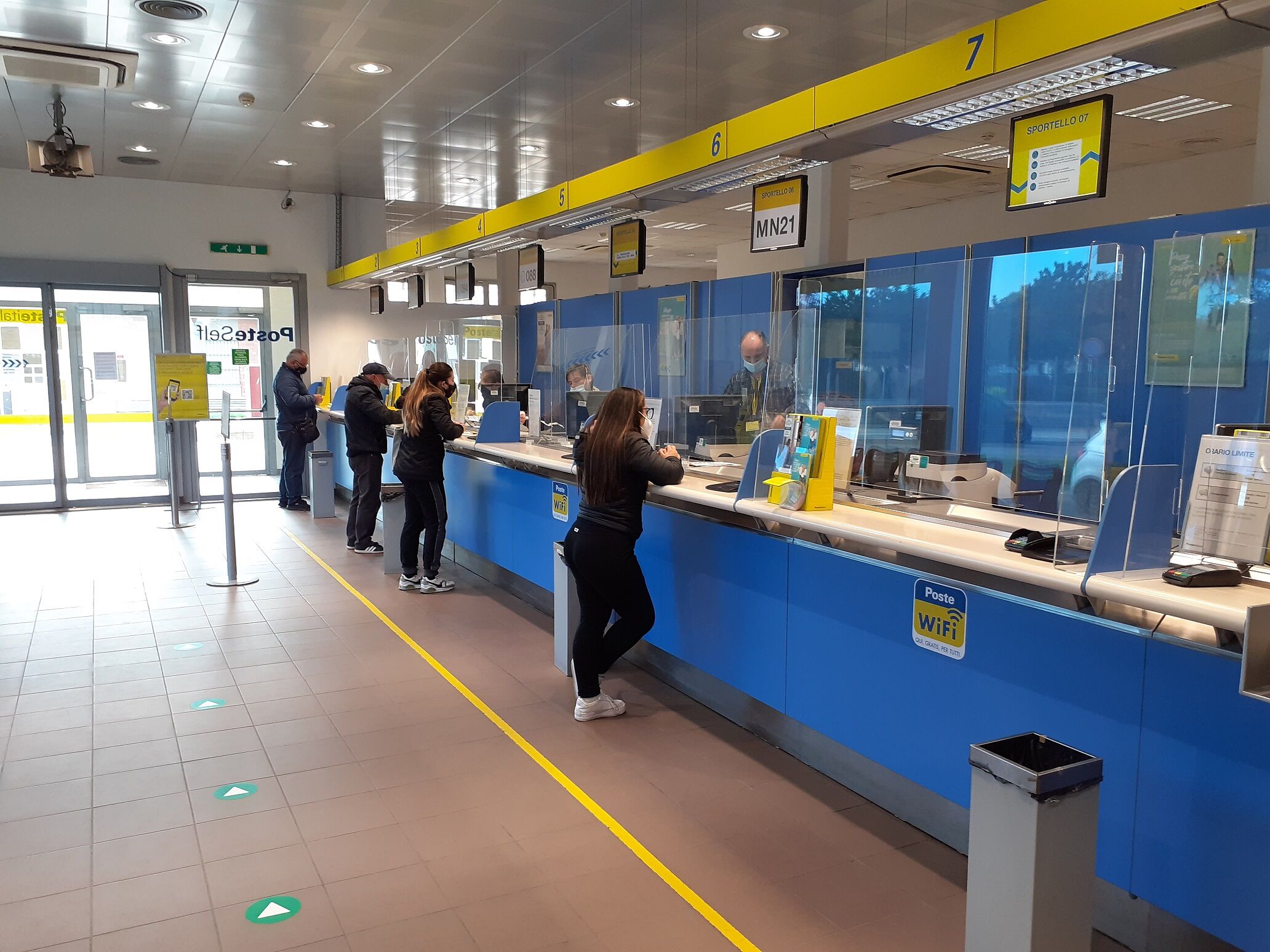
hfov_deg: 65.3
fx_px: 991
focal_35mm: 27
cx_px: 635
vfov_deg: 51.4
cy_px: 476
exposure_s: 1/50
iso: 80
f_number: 1.9
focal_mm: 3.6
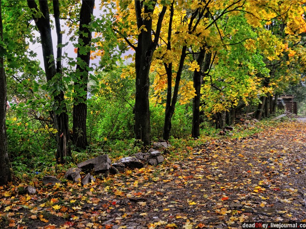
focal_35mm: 40
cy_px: 117
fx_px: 353
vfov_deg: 35.9
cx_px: 136
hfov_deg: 46.7
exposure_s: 1/80
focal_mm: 24
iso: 640
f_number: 6.3
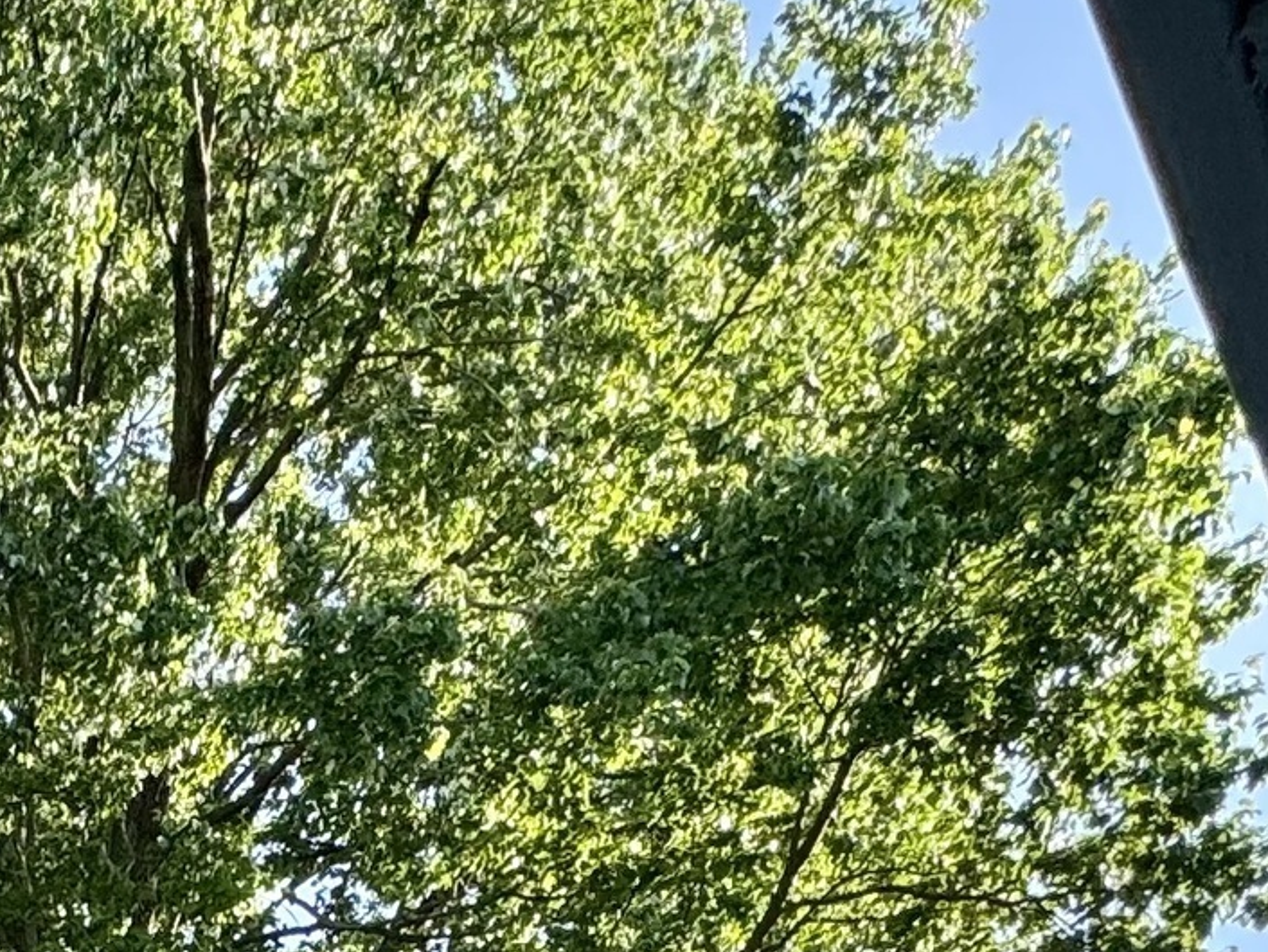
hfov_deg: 26.4
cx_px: -424
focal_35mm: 61
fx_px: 2235
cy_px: 1976
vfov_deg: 16.9
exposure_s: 1/346
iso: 40
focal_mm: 2.22
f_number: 2.2
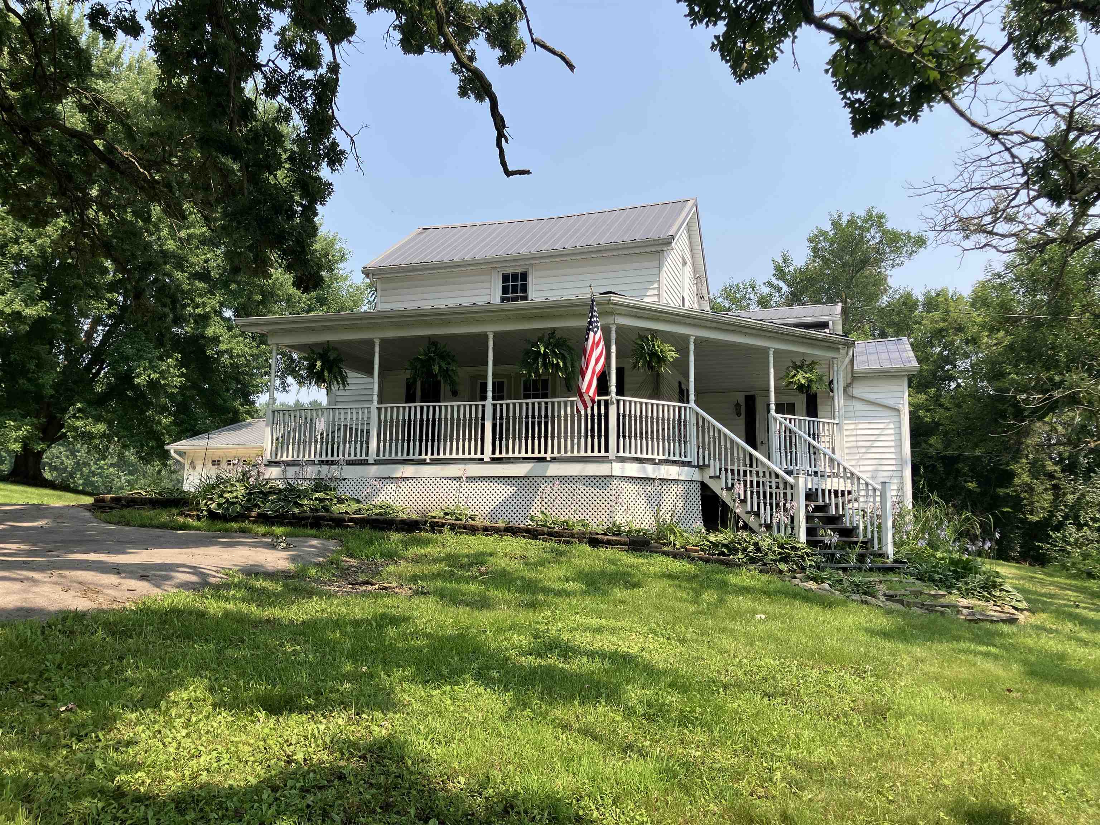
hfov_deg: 63.4
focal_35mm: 28
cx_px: 550
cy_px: 412
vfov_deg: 49.7
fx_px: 890
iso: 32
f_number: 1.8
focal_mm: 3.99
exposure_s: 1/1312
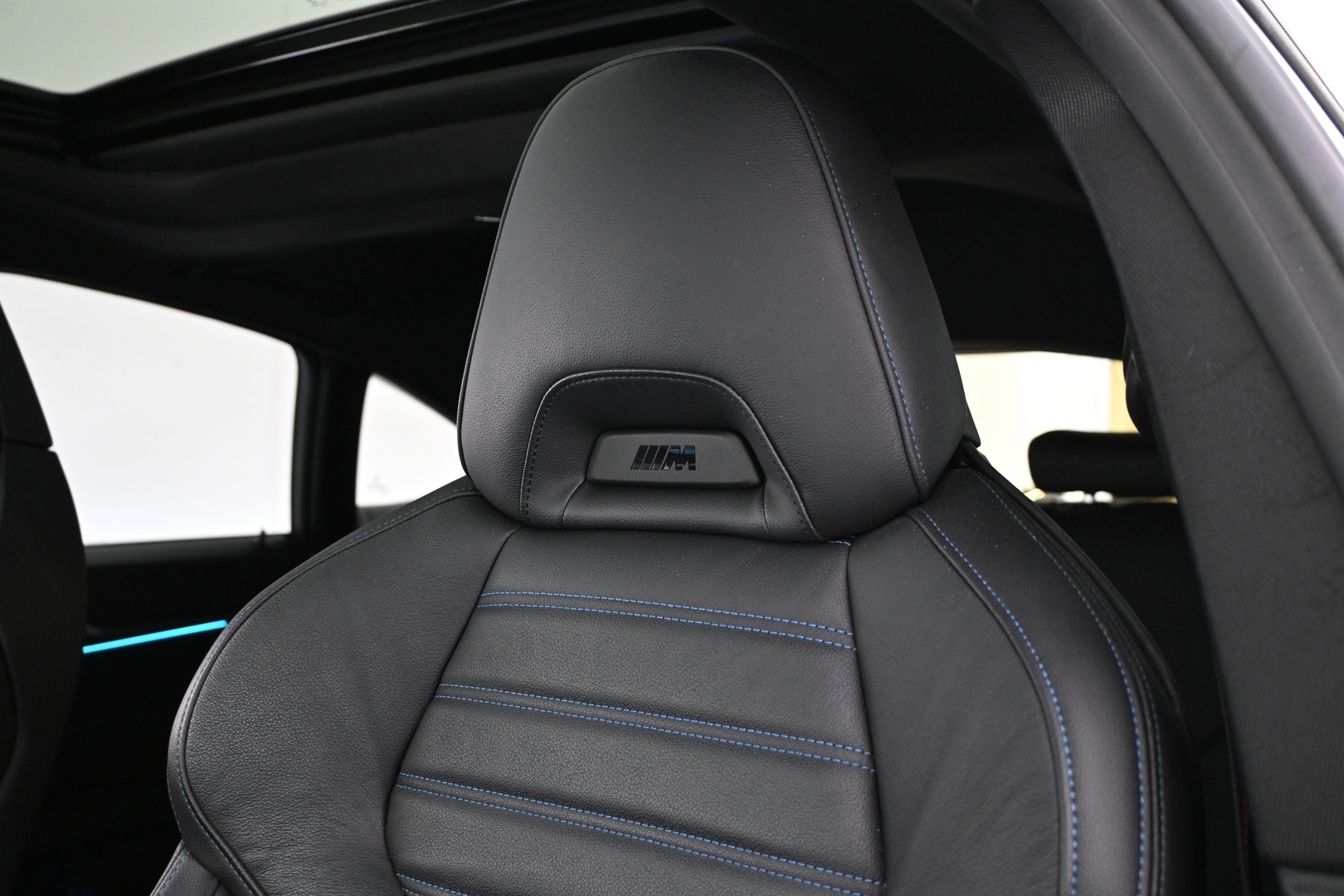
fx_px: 1400
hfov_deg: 51.3
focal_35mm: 38
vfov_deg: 35.5
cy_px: 448
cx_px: 672
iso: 1600
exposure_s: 1/13
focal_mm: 25
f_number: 4.2
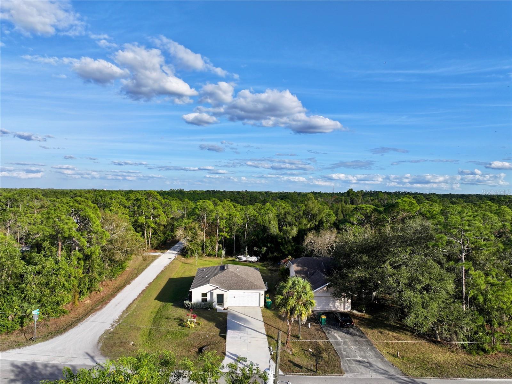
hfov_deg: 71.6
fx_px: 355
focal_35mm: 24
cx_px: 256
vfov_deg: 56.8
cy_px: 192
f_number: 2.8
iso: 120
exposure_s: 1/2000
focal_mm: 12.29
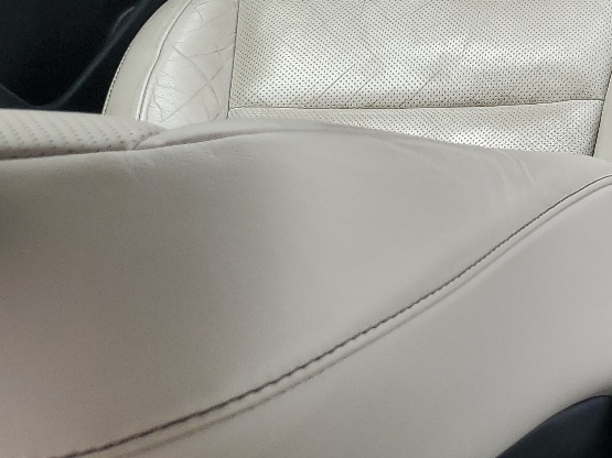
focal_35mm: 75
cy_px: -43
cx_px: 815
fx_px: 1326
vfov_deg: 18.9
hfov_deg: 22.9
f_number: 1.5
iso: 54
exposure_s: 1/120
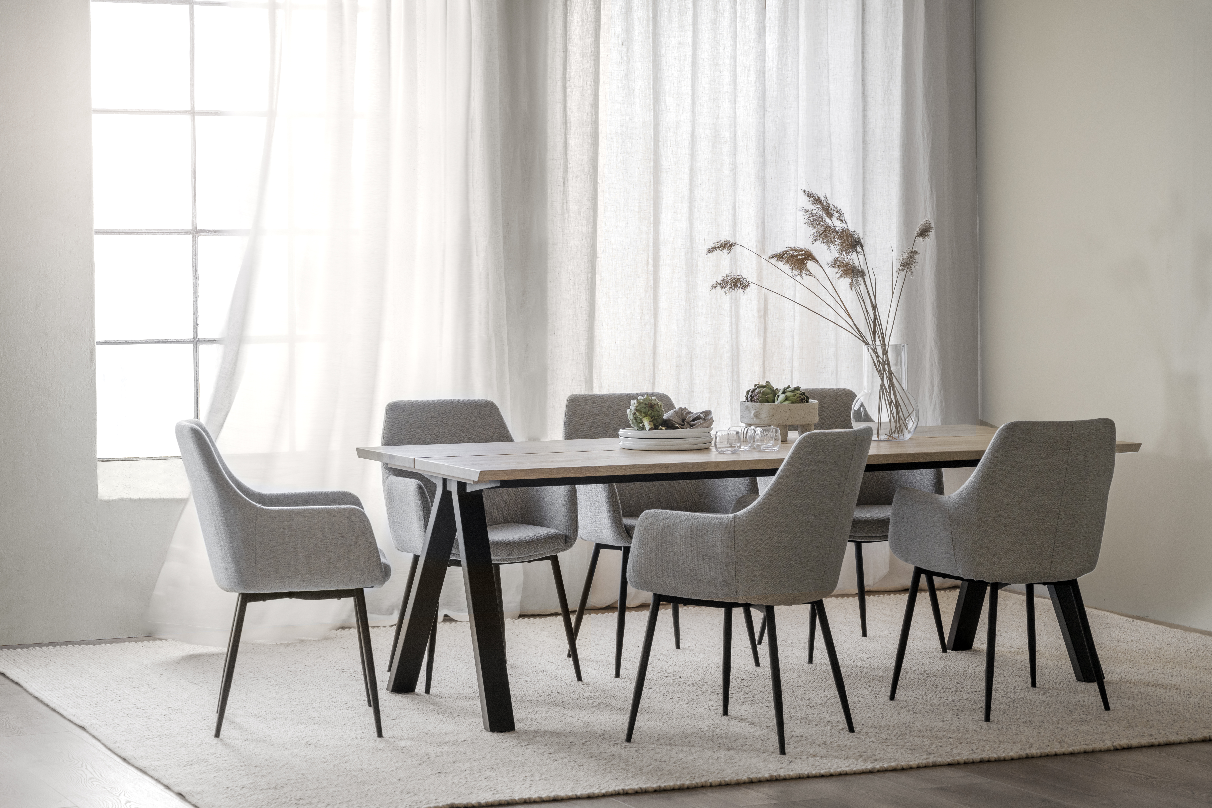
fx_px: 2626
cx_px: 589
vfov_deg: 17.5
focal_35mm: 78
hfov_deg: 26.0
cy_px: 432
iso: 100
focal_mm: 70
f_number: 6.3
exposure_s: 1/13
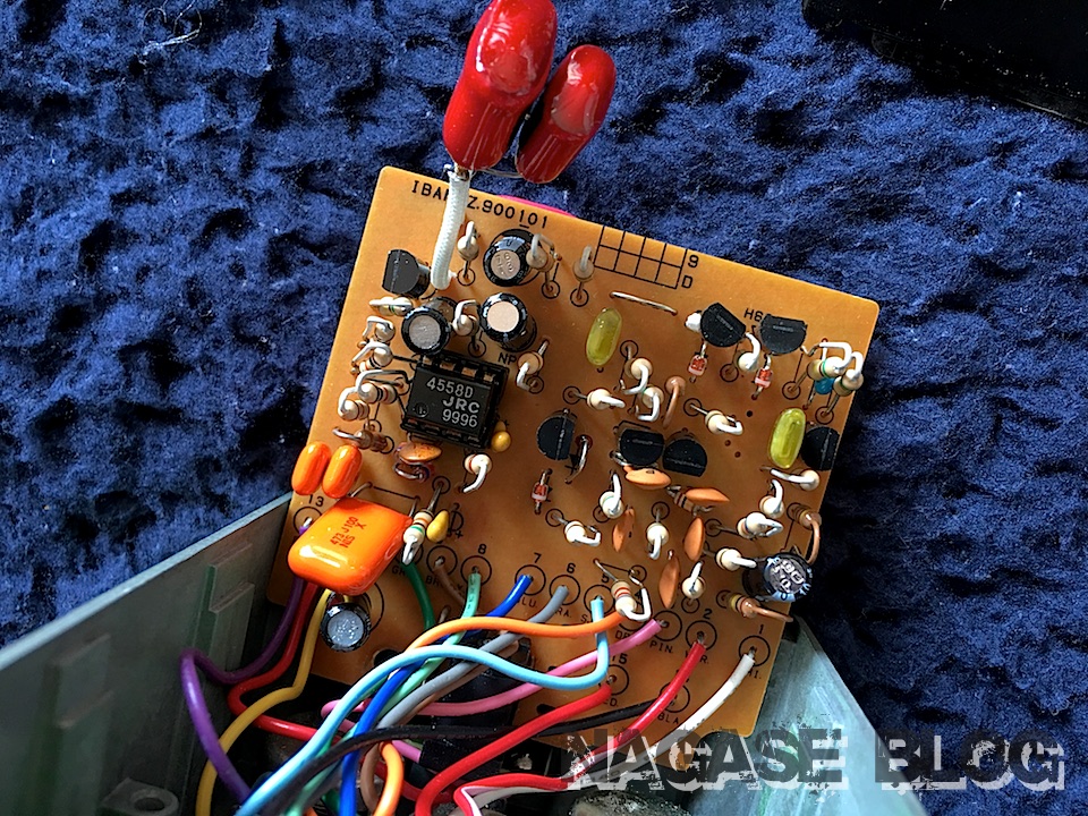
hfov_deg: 61.7
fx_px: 911
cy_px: 408
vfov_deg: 48.2
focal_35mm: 29
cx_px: 544
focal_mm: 4.15
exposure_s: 1/15
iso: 40
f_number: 2.2
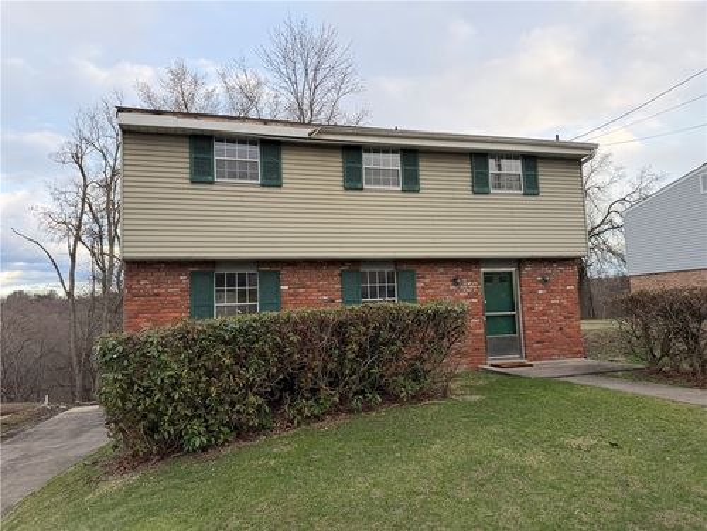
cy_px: 266
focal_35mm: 24
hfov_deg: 71.6
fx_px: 490
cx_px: 354
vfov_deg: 56.8
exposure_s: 1/443
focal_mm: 6.76
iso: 80
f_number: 1.78
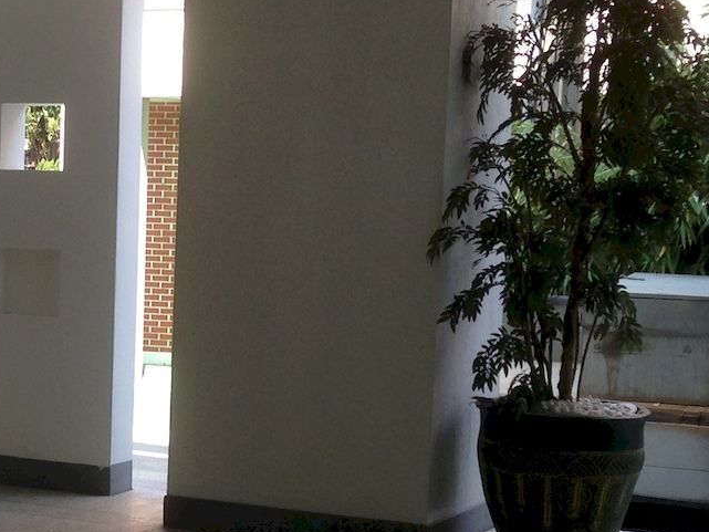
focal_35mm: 103
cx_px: -149
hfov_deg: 18.1
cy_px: 393
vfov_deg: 14.3
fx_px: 2110
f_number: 2.4
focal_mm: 4.12
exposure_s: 1/156
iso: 50
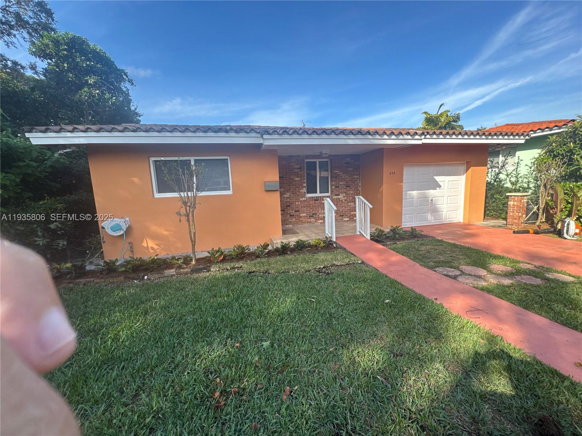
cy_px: 218
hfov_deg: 102.1
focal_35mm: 14
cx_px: 291
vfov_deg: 85.7
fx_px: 235
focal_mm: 2.22
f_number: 2.2
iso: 40
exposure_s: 1/407
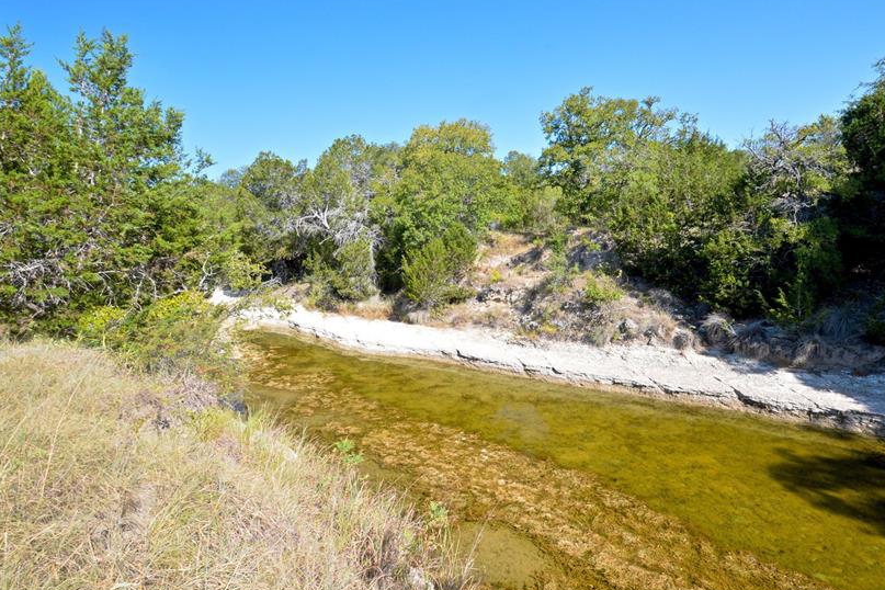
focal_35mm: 19
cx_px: 473
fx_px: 467
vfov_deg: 64.5
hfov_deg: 86.8
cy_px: 274
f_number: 14
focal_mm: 10
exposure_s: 1/30
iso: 200
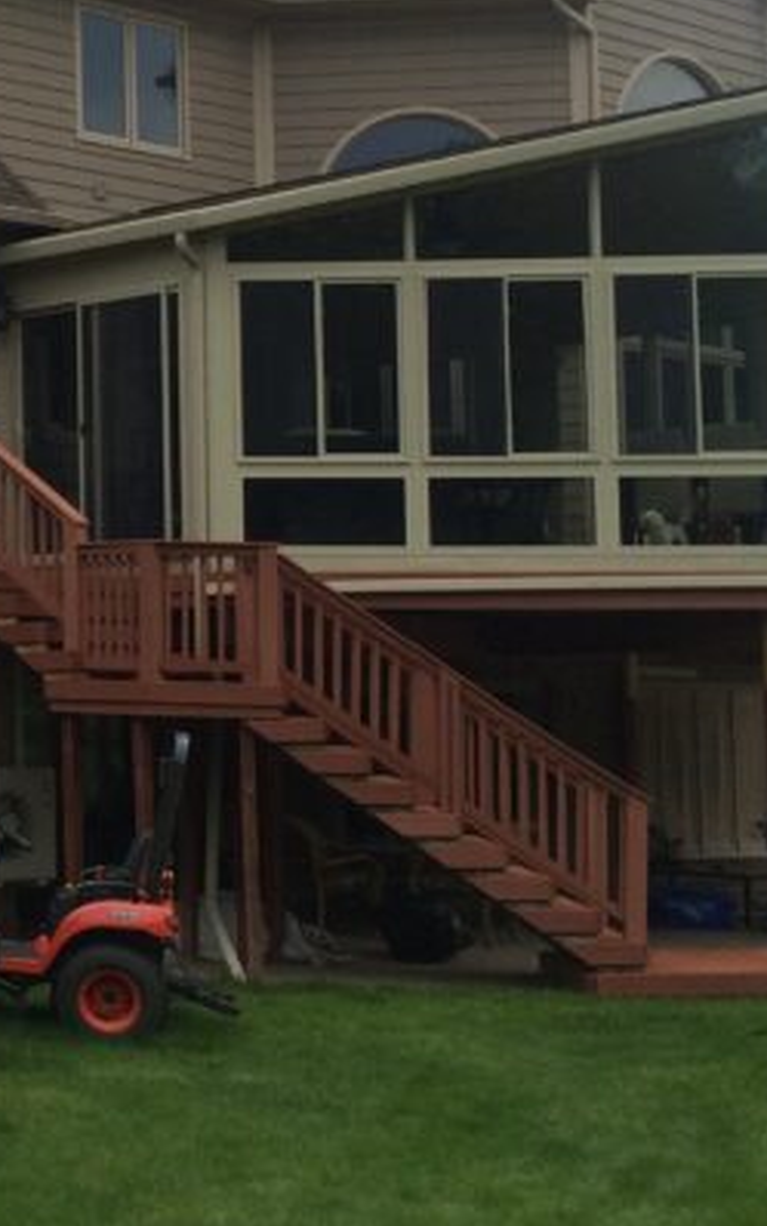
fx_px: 2640
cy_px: 468
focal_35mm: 79
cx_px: -437
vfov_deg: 26.1
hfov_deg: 15.1
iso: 32
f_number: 2.2
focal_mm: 4.15
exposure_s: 1/1244
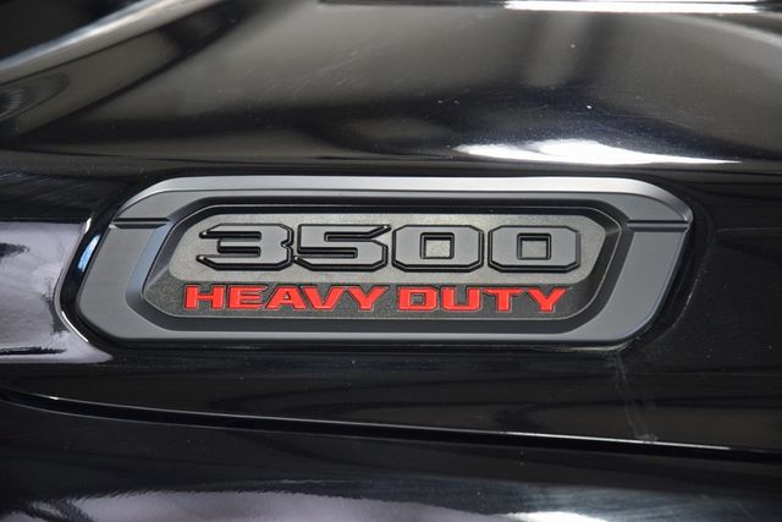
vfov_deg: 13.0
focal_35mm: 105
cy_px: 261
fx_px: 2281
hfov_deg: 19.5
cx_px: 391
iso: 1600
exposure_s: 1/50
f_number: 4.5
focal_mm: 70
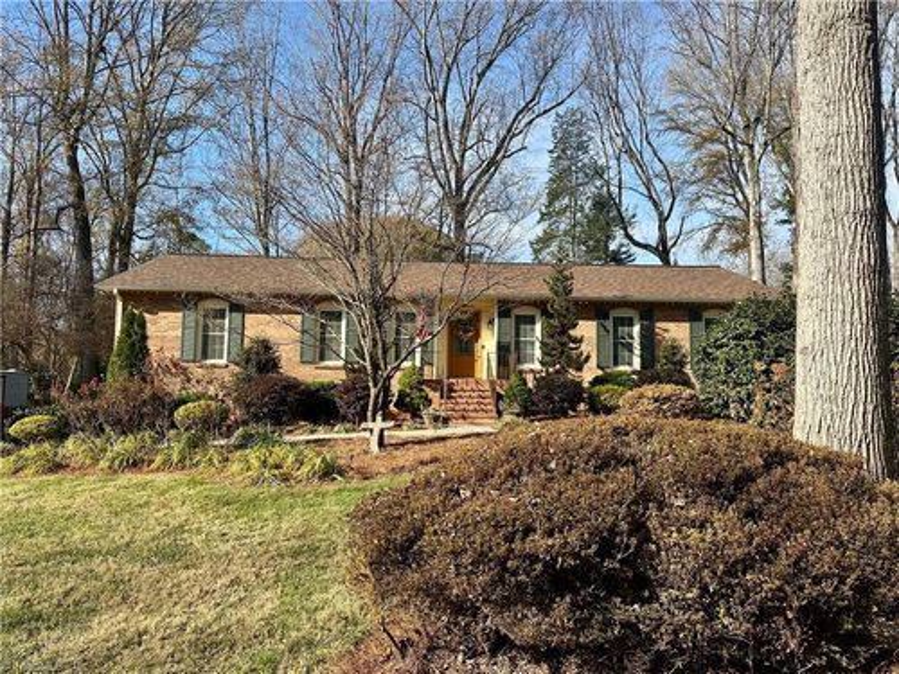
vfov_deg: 56.8
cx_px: 450
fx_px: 623
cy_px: 337
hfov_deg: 71.6
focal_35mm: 24
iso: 80
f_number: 1.78
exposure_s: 1/2299
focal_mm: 6.86
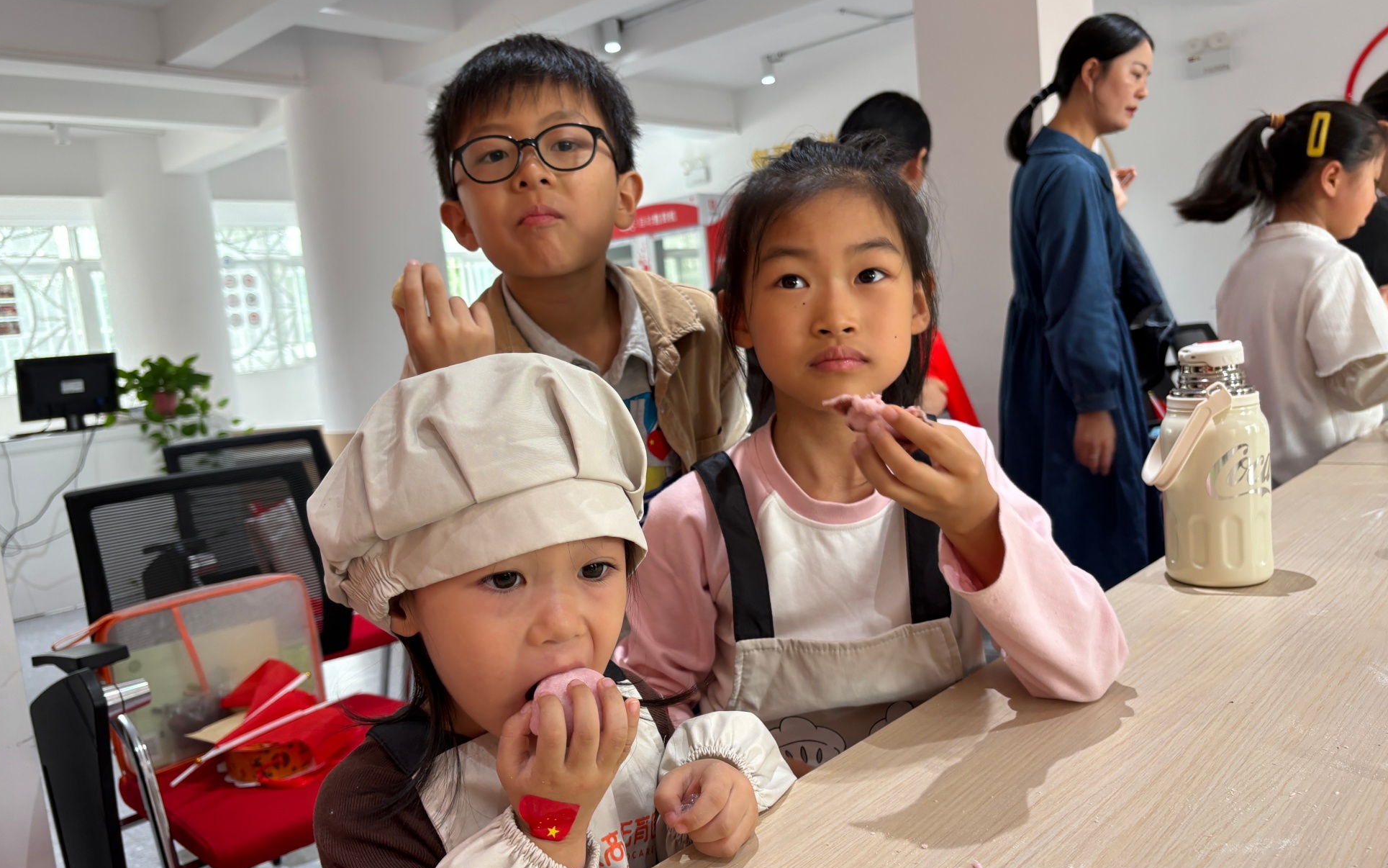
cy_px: 445
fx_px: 1059
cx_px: 689
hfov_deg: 66.5
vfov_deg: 44.5
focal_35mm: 28
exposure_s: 1/50
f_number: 1.6
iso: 80
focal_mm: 5.96
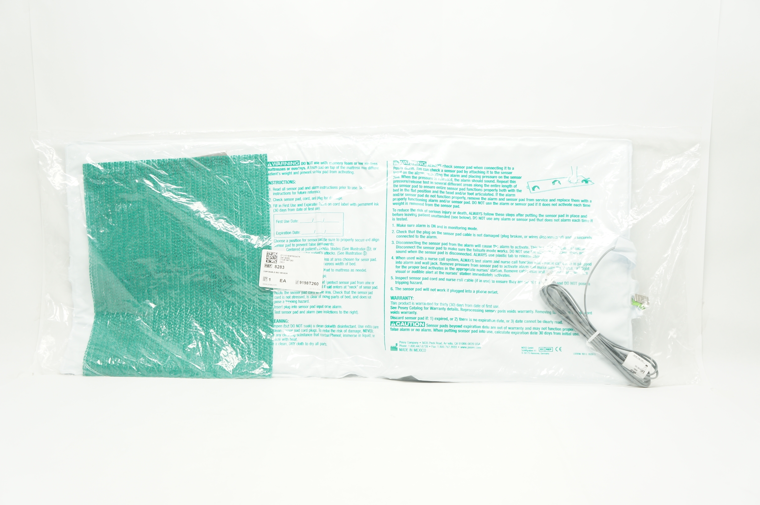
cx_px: 380
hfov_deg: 49.6
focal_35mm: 39
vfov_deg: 34.1
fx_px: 822
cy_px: 252
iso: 400
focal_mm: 26
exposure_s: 1/80
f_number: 4.5
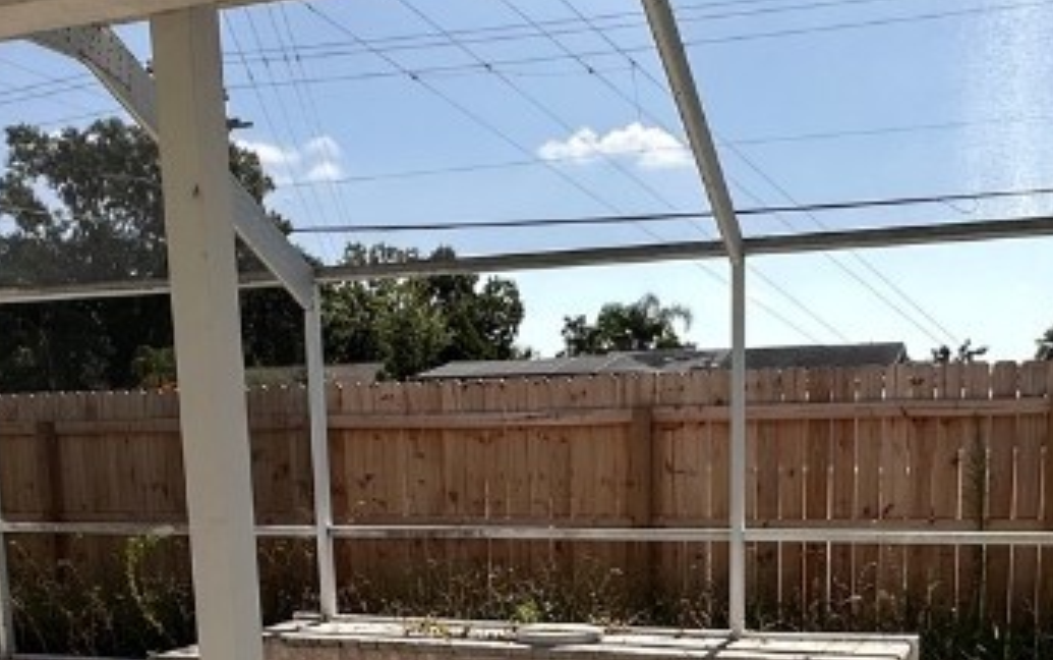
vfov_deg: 27.5
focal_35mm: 44
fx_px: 1263
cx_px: 595
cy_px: 663
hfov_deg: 45.1
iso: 50
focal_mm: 2.22
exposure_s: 1/1531
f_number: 2.2
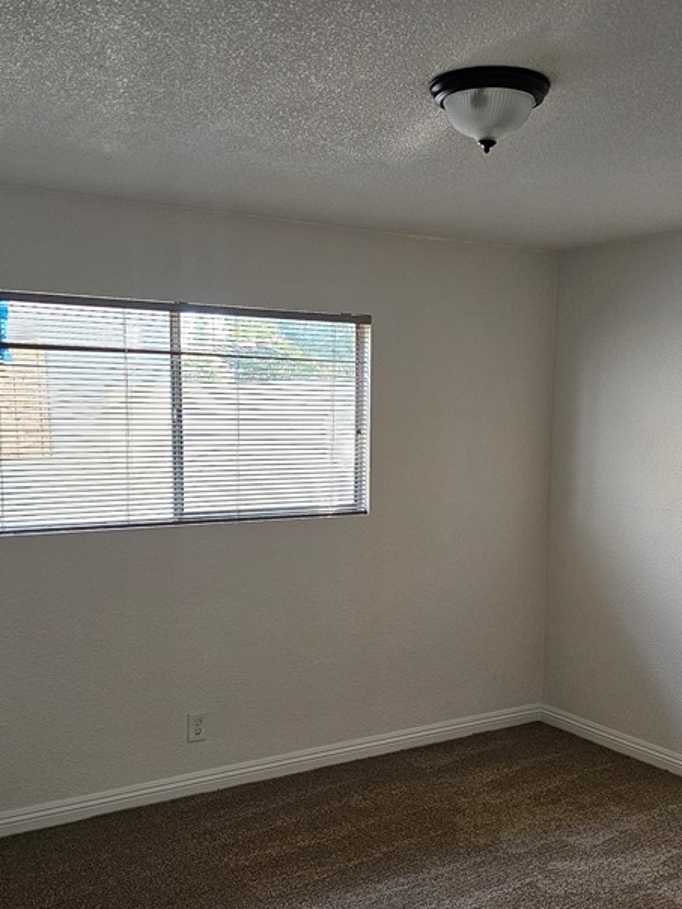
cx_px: 369
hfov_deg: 36.8
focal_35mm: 39
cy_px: 563
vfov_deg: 47.5
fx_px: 1024
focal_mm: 6.3
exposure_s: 1/170
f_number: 1.7
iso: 400
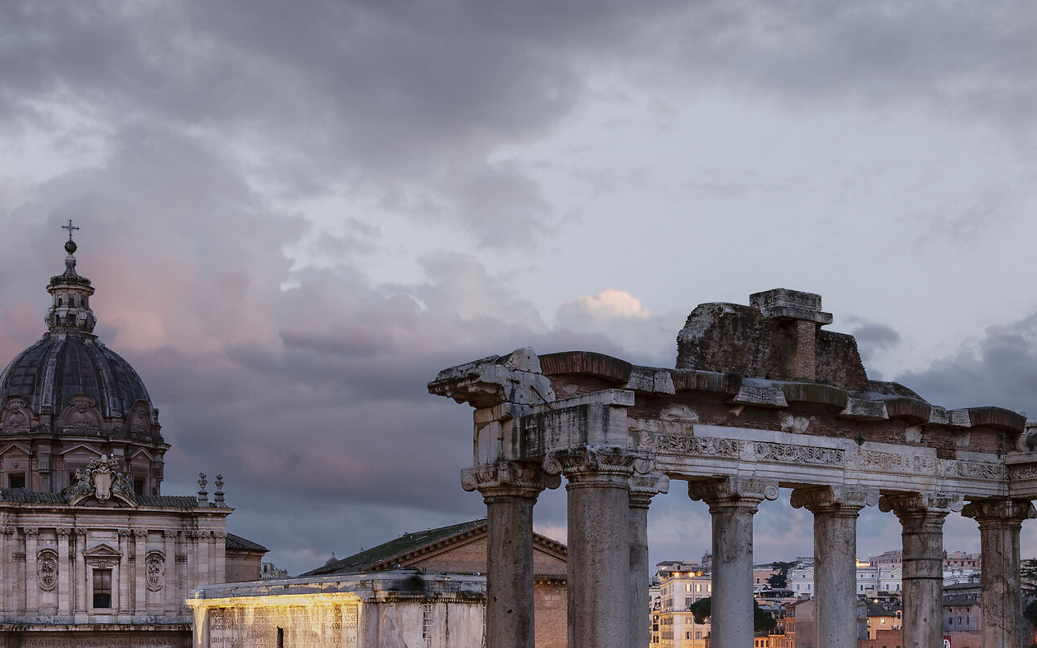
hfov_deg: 35.1
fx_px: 1639
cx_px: 536
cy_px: 648
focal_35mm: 58
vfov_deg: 21.6
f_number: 7.1
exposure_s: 6
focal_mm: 30
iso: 100
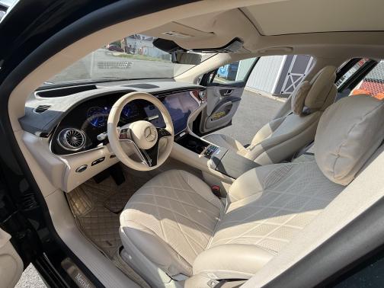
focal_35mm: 14
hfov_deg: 102.1
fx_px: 155
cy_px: 144
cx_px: 192
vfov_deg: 85.7
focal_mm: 2.22
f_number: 2.2
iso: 50
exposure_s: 1/619
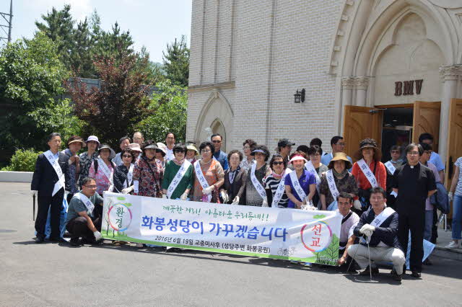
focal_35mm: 51
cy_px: 154
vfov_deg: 26.5
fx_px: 654
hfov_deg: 38.9
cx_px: 231
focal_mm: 34
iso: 200
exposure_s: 1/320
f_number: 9
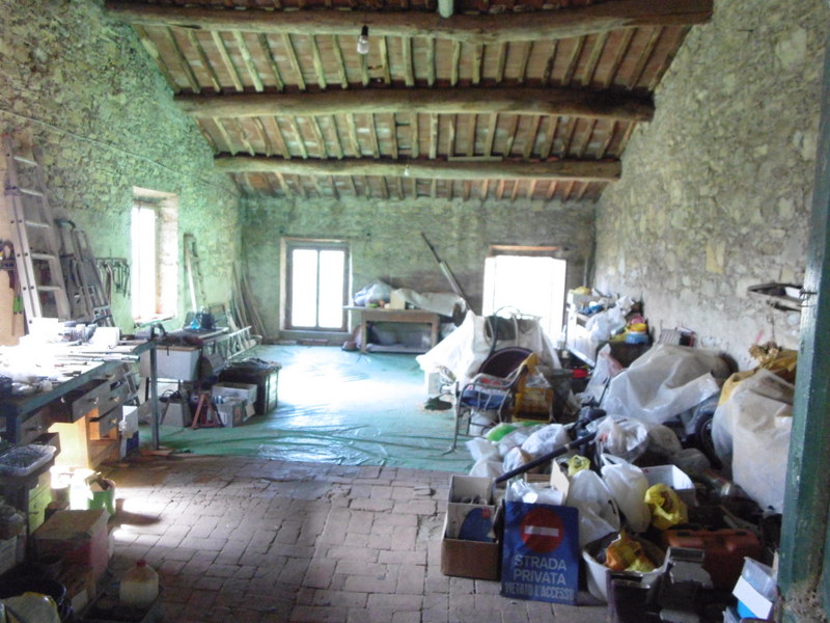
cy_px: 312
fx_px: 695
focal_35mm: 29
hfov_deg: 61.7
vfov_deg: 48.2
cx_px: 415
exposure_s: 1/40
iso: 400
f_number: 3.2
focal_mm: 5.3
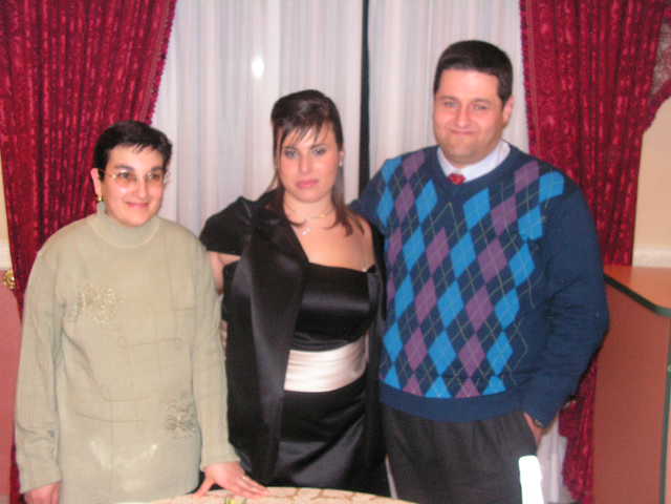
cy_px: 252
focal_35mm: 46
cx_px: 336
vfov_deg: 31.5
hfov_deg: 41.2
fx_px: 892
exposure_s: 1/40
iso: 200
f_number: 3.2
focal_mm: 7.8
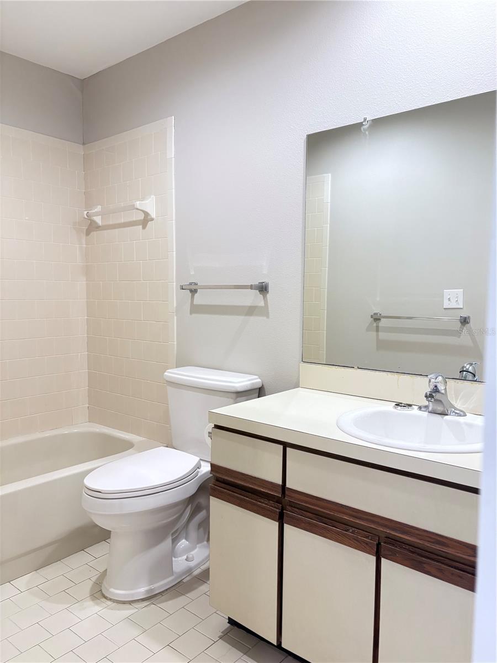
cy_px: 332
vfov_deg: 67.3
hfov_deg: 53.1
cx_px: 248
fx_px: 498
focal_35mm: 26
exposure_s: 1/60
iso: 320
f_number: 1.6
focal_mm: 5.96
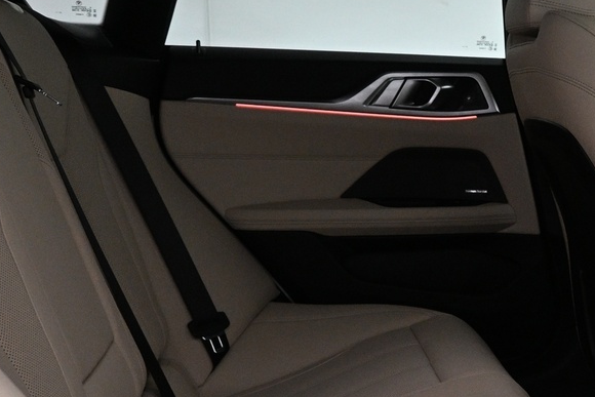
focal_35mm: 67
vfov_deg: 20.3
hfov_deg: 29.0
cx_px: 520
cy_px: 249
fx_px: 1108
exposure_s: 1/60
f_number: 3.5
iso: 1600
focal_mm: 16
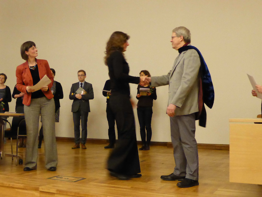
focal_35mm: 46
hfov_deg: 41.2
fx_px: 348
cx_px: 131
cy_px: 98
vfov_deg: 31.5
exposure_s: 1/40
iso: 1600
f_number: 4.1
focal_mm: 7.9
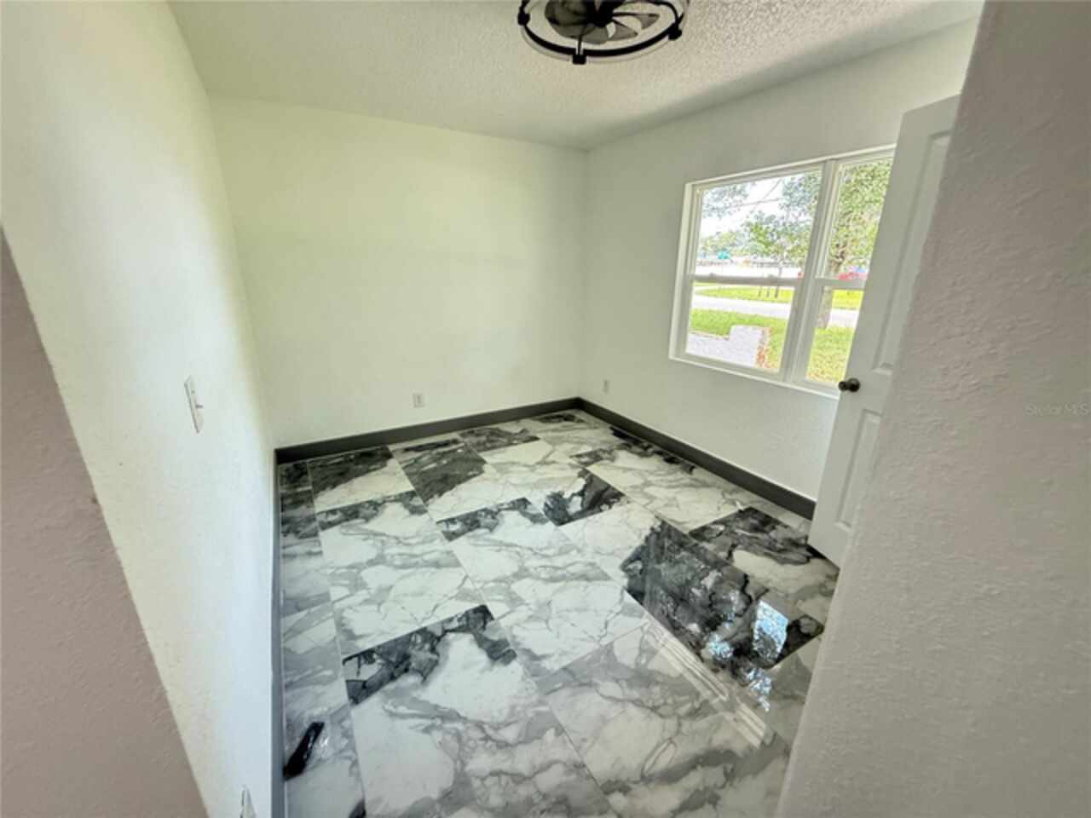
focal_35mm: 14
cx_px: 546
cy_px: 409
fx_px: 441
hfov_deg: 102.1
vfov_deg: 85.7
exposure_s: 1/60
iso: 400
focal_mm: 2.22
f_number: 2.2
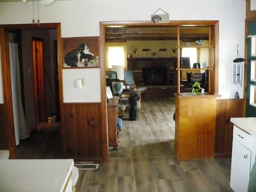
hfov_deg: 50.1
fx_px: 274
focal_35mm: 37
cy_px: 96
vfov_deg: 38.7
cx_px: 128
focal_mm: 6.1
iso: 640
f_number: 2.8
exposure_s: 1/30
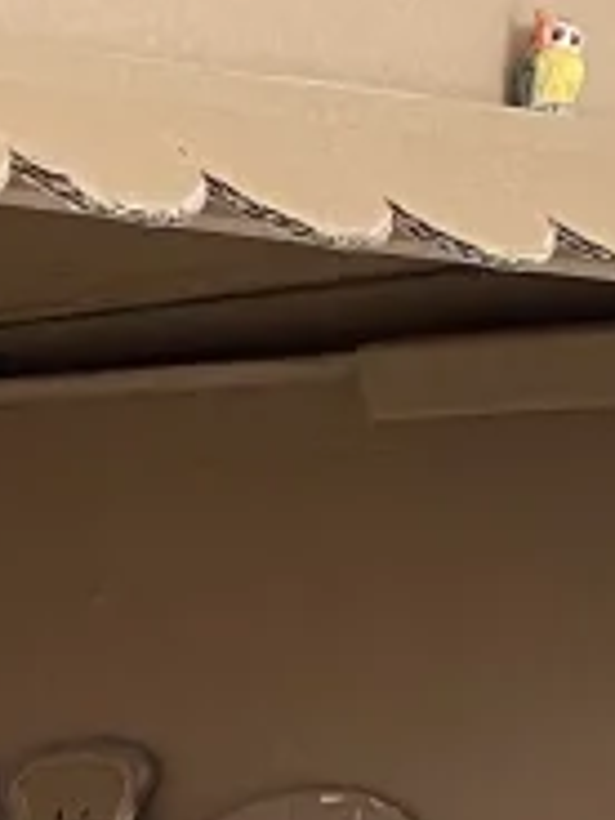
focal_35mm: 203
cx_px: -410
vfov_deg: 9.6
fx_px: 4809
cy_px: 922
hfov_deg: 7.2
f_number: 1.6
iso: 160
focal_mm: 4.2
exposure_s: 1/60
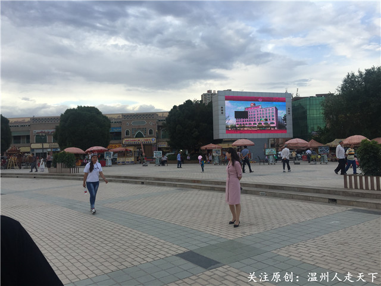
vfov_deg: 48.2
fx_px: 319
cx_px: 190
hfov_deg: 61.7
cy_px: 143
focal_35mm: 29
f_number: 2.2
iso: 32
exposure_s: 1/638
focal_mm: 4.15
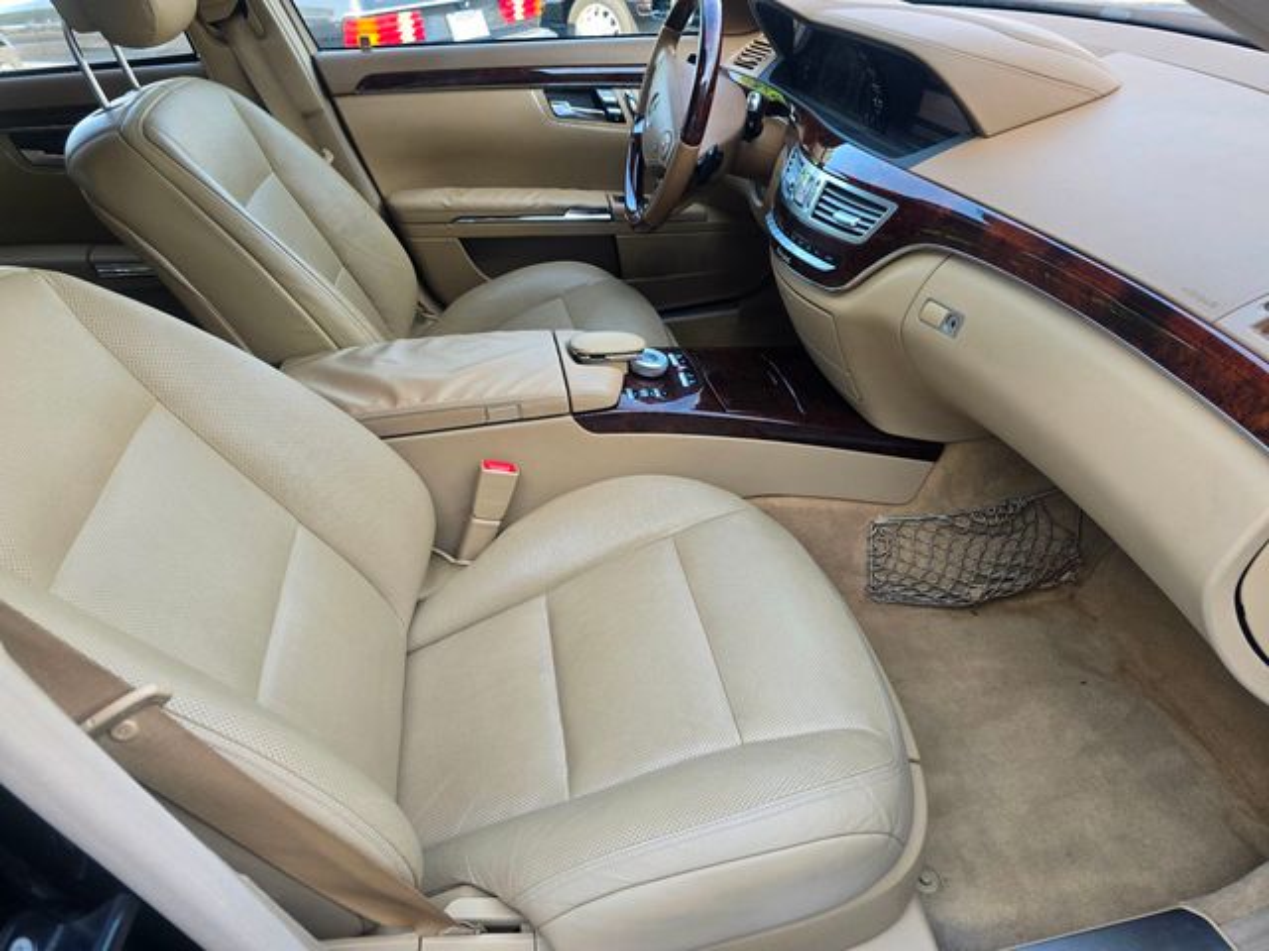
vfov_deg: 58.9
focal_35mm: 23
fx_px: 843
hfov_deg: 73.9
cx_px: 634
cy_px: 476
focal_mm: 6.3
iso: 64
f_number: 1.7
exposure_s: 1/180
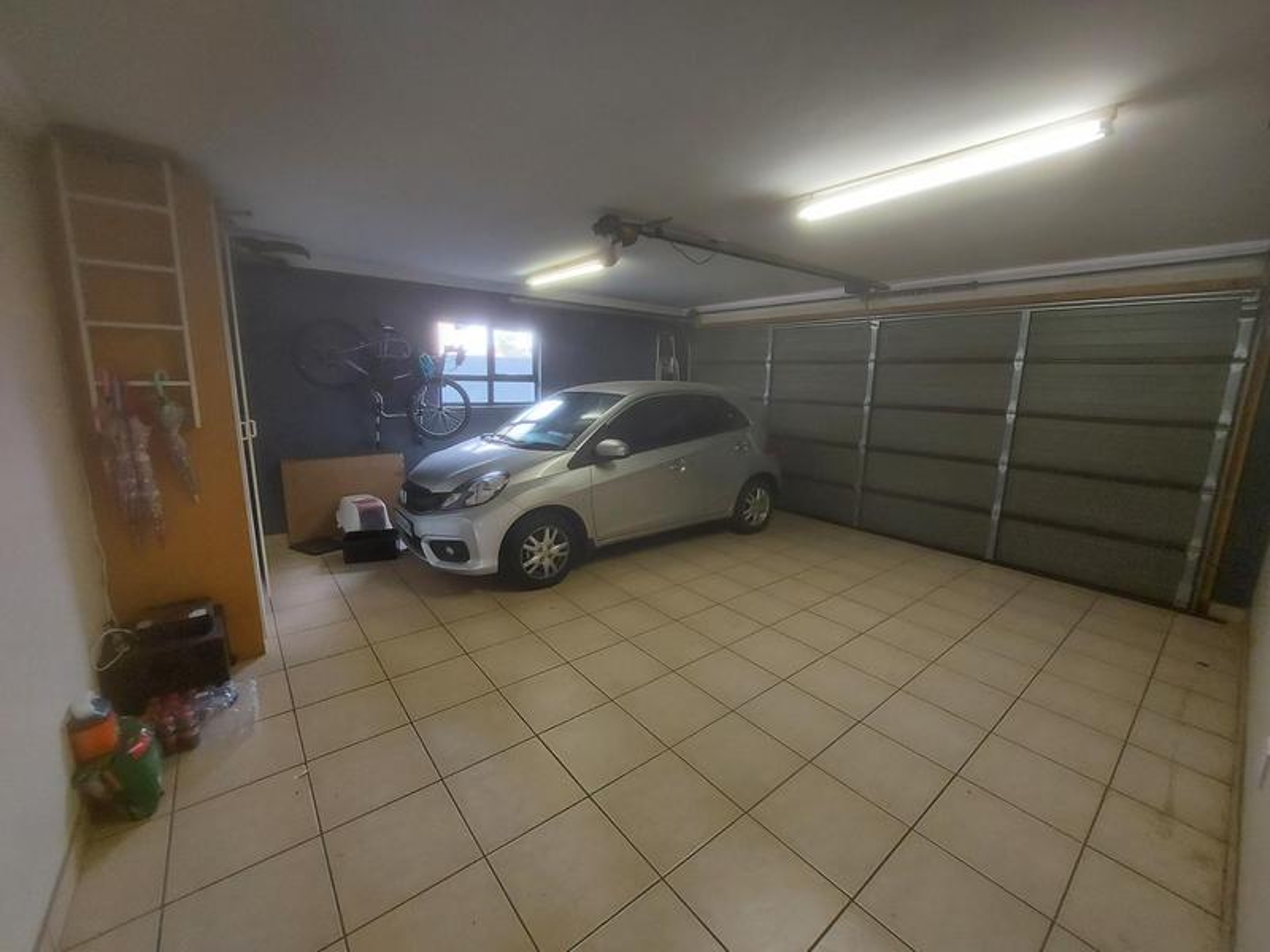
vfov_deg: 89.9
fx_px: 477
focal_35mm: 13
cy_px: 476
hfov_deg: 106.2
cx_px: 635
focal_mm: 1.74
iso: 320
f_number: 2.2
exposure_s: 1/50
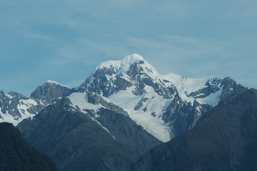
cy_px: 99
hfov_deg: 9.4
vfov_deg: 6.3
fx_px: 1555
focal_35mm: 218
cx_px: 165
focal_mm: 70
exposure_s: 1/400
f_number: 10
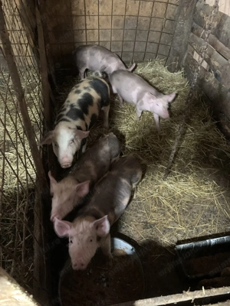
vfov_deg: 67.3
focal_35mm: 26
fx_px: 230
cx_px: 115
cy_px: 153
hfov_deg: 53.1
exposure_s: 1/22
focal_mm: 4.25
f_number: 1.8
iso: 800
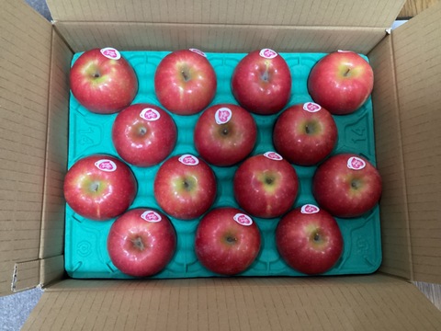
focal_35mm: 31
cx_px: 220
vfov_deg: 45.4
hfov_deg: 58.4
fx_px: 395
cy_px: 166
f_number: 2.4
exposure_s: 1/30
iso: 320
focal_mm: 3.3
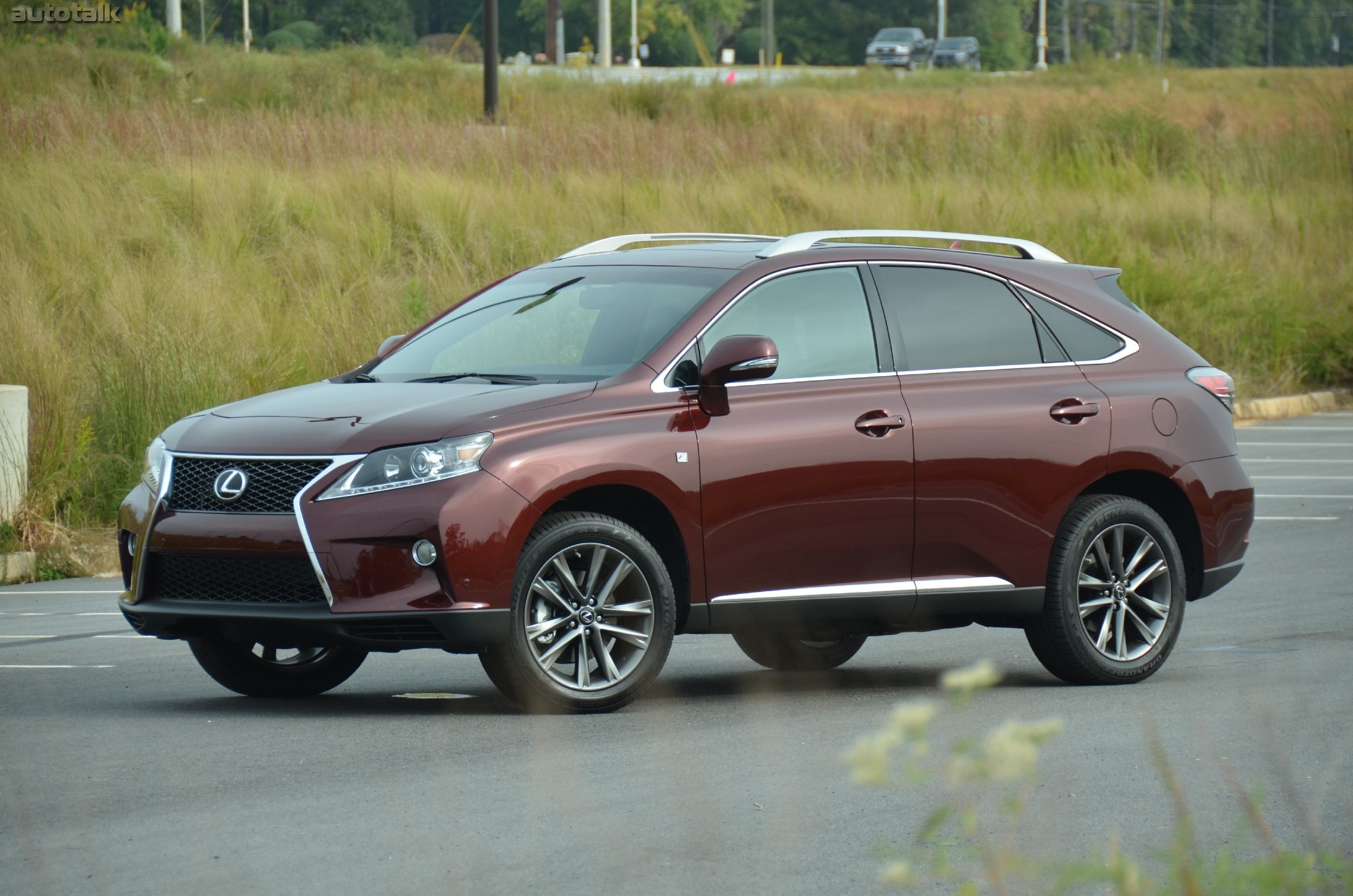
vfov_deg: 7.0
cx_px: 676
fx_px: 7314
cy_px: 448
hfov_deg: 10.6
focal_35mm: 195
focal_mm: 130
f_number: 5.6
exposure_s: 1/1000
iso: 500
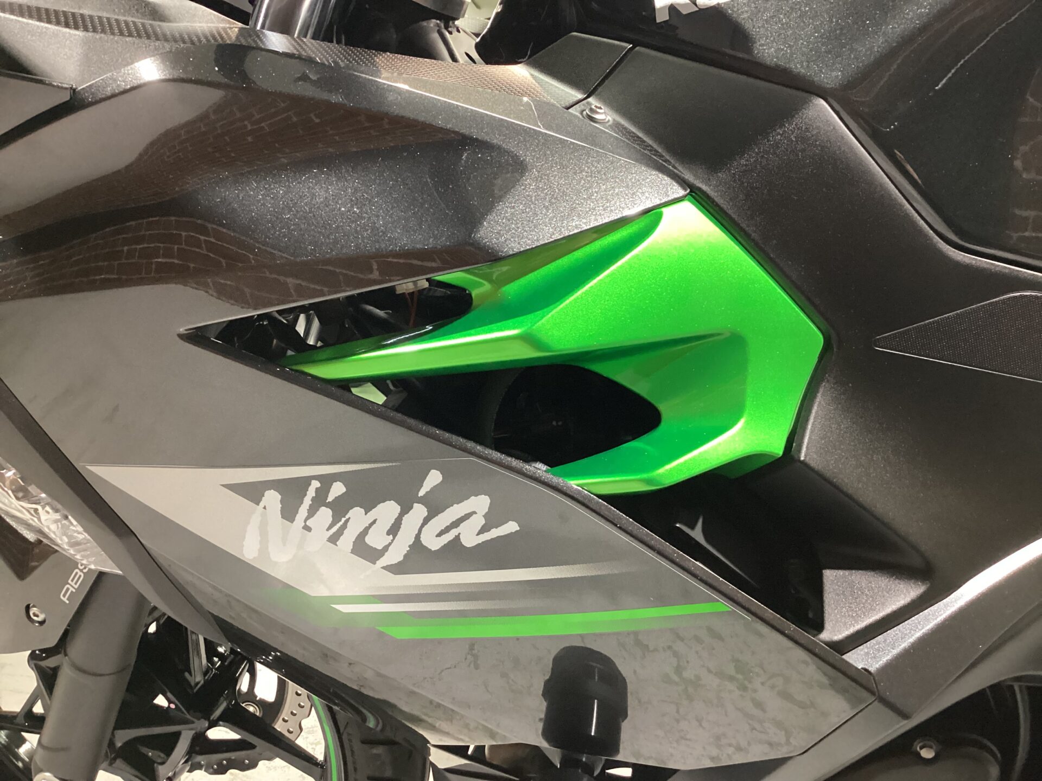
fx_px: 933
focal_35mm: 31
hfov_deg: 58.4
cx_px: 521
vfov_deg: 45.4
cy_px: 390
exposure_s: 1/30
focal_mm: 3.3
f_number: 2.4
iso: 400
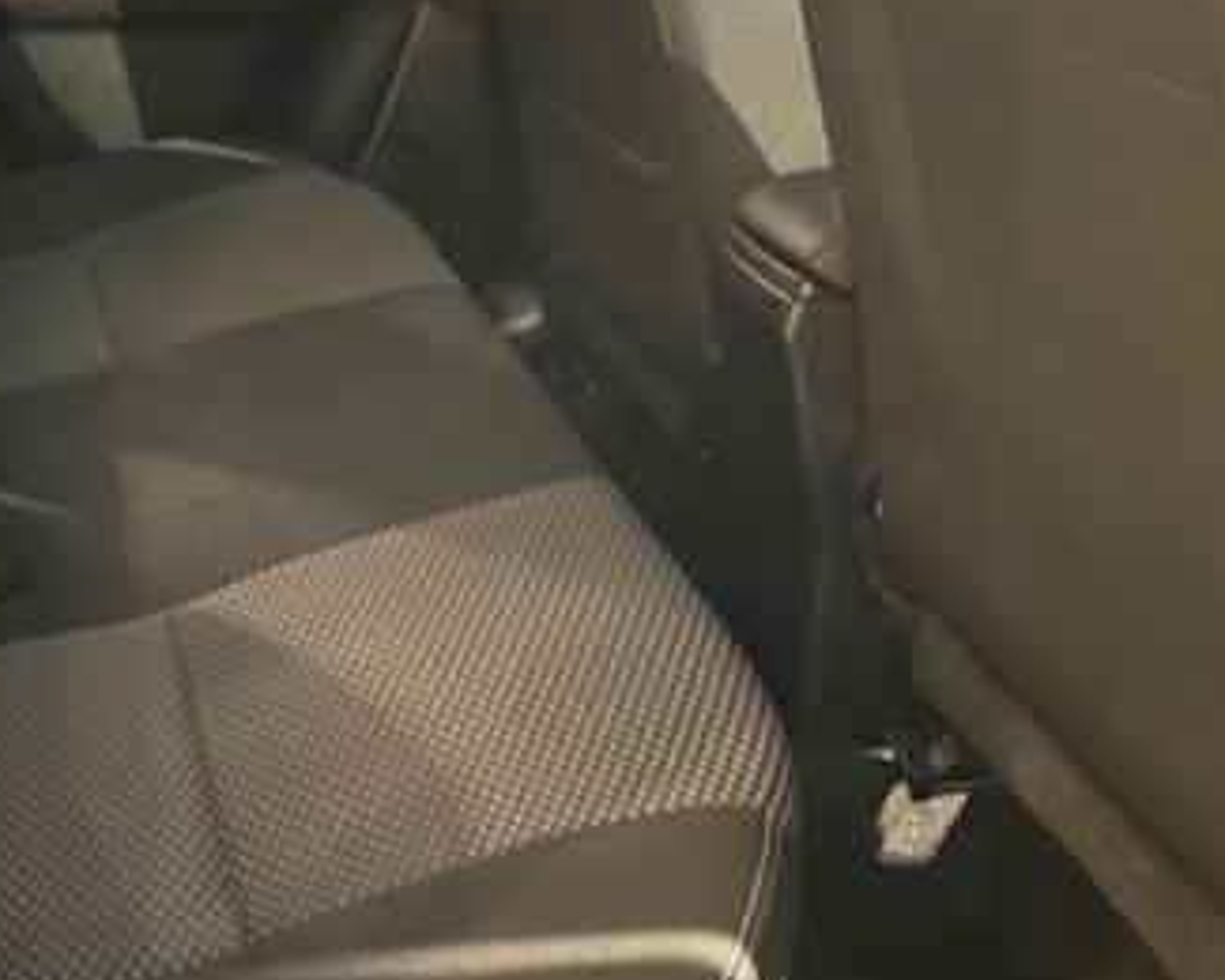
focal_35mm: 50
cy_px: 343
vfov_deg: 30.1
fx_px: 1813
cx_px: 309
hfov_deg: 36.5
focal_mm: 4.2
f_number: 1.6
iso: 1600
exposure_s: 1/14
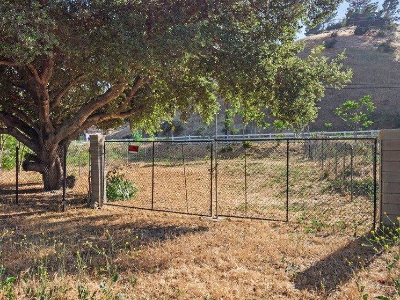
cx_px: 184
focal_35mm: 22
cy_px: 154
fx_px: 254
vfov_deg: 61.1
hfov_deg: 76.2
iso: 400
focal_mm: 8
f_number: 8
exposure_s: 1/160
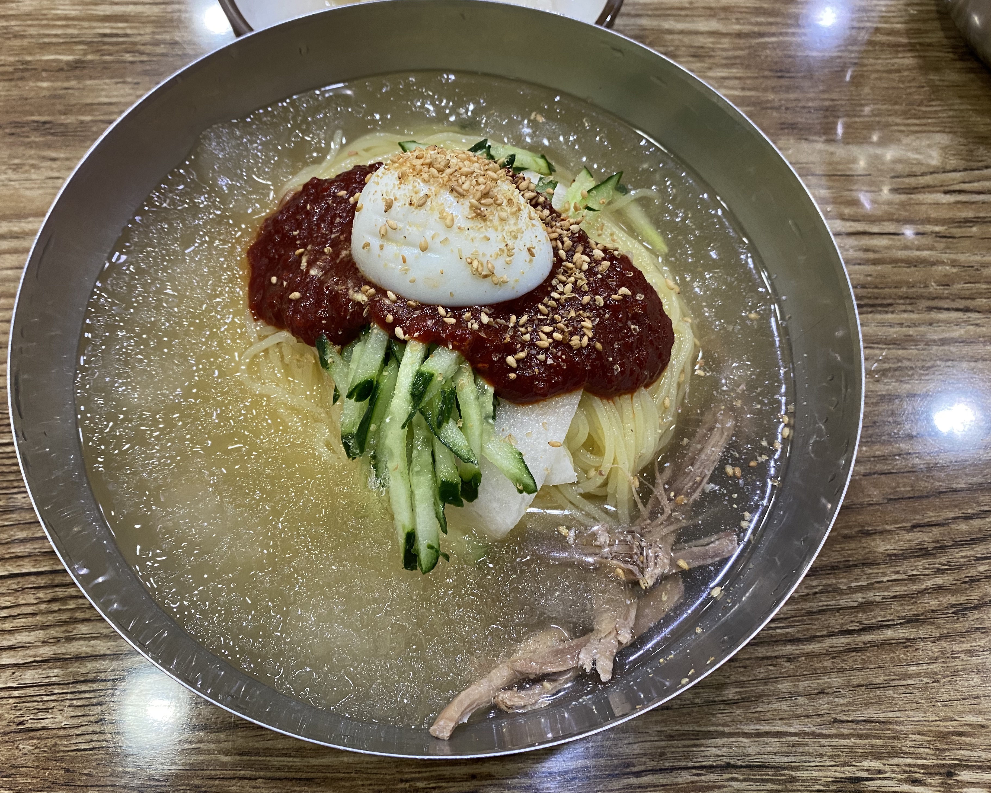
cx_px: 447
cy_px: 388
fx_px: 821
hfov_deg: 62.1
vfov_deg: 51.5
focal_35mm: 28
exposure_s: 1/60
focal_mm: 4.25
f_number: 1.8
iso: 200
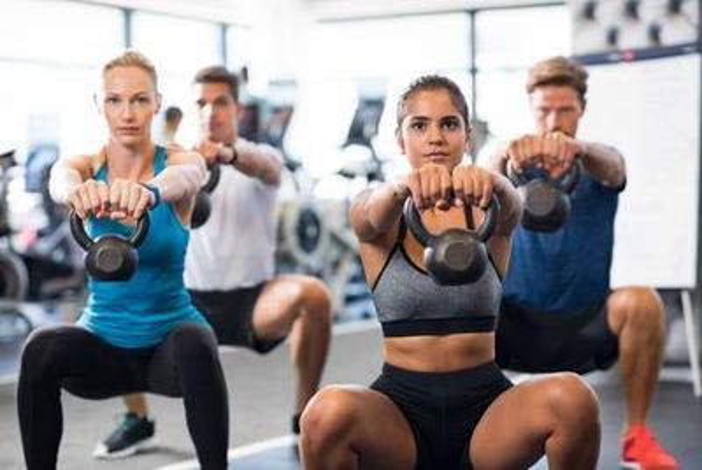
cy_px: 235
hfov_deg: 23.9
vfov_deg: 16.1
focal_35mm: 85
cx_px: 351
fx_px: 1660
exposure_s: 1/160
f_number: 2.5
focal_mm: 85
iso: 400
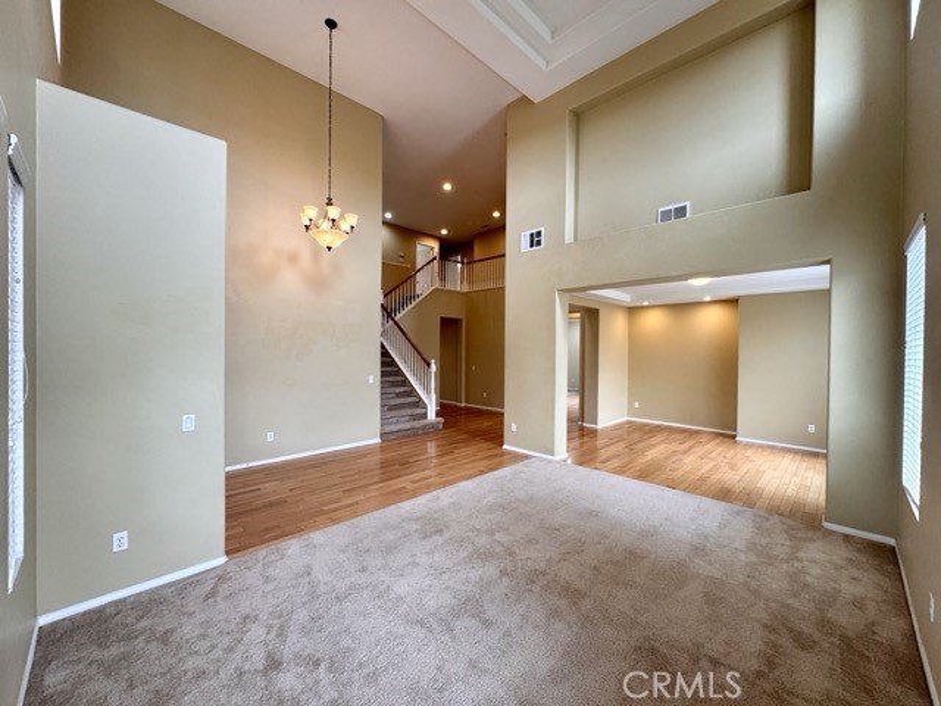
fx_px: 381
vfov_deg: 85.7
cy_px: 353
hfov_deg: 102.1
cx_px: 470
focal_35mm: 14
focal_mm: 2.22
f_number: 2.2
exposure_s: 1/120
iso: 250
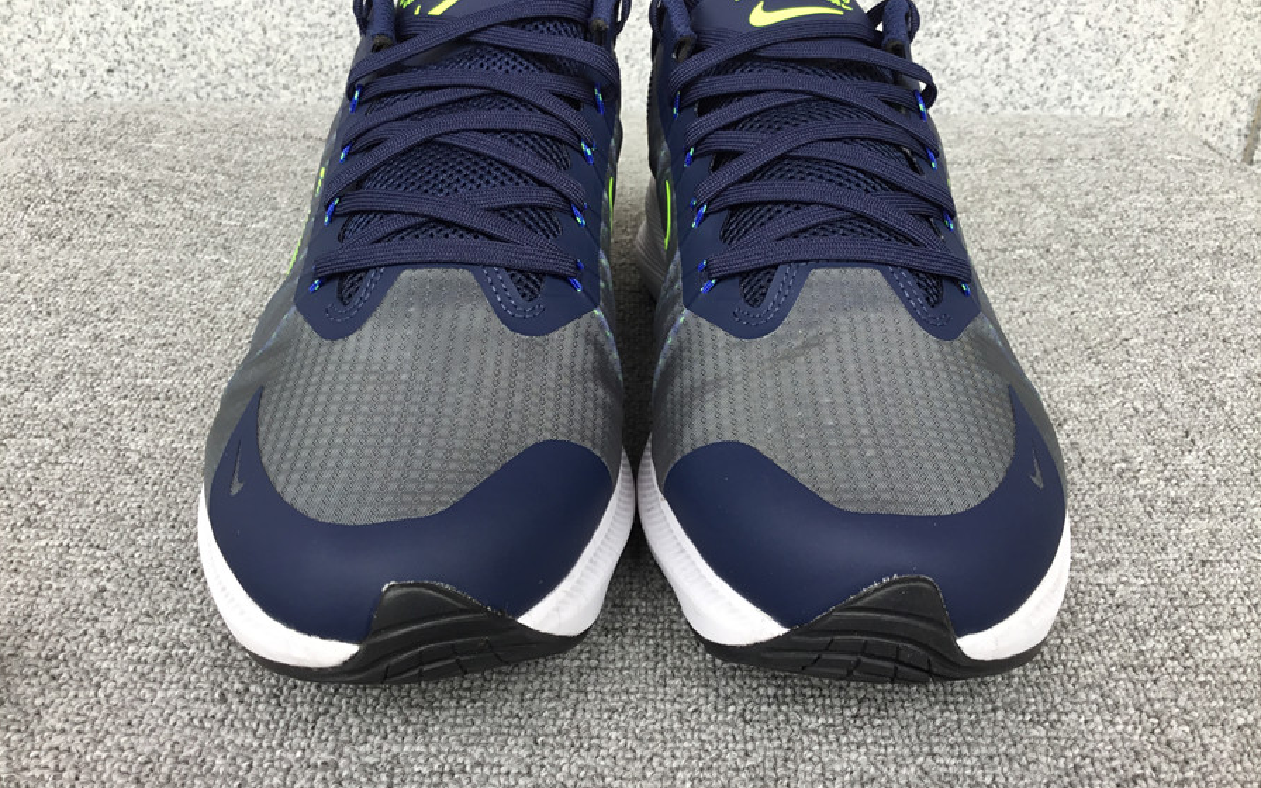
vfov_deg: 38.3
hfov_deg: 58.1
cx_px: 629
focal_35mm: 33
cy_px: 350
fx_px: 1134
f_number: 2.4
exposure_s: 1/50
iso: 25
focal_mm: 3.3
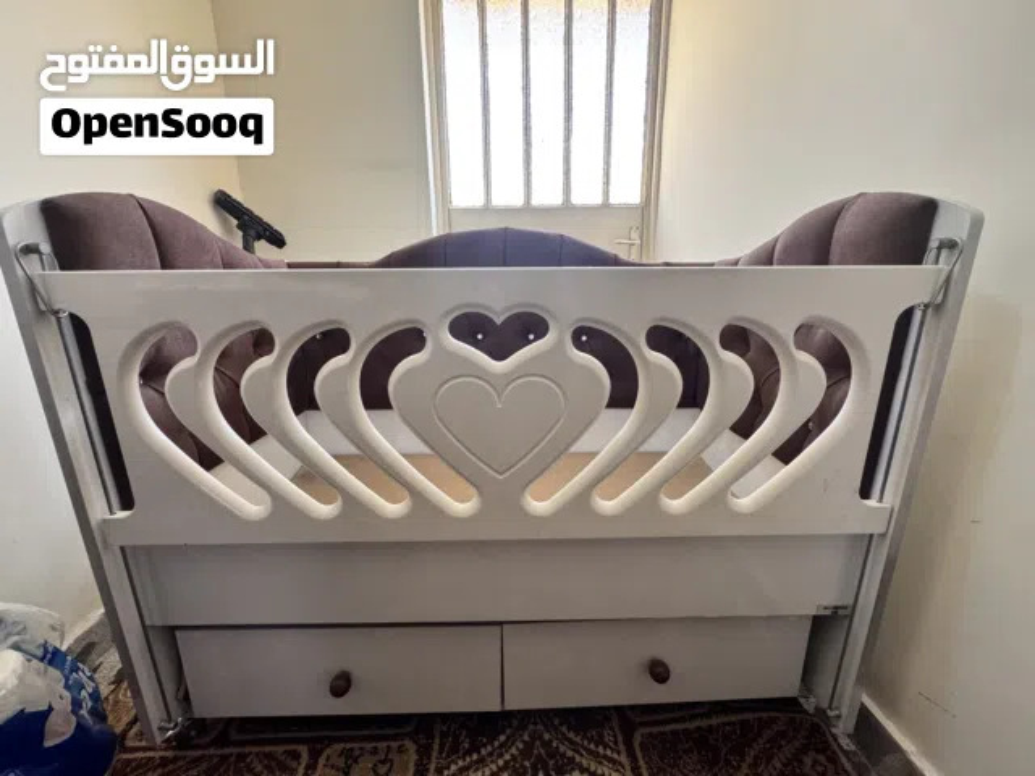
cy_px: 388
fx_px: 419
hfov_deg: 102.1
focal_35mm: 14
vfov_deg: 85.7
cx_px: 518
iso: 250
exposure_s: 1/100
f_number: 2.2
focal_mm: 2.22
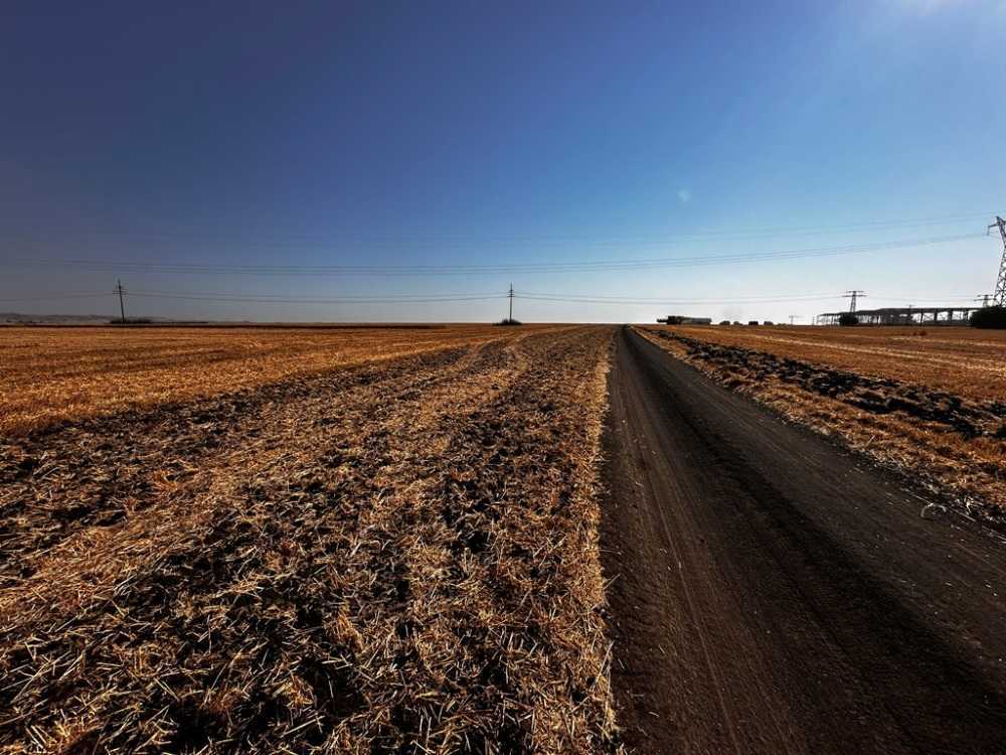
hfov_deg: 102.1
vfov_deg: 85.7
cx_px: 503
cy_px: 378
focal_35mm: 14
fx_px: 407
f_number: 2.2
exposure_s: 1/3861
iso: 40
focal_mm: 2.22
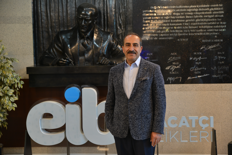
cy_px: 78
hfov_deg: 39.6
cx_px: 116
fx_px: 322
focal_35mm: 50
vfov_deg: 27.0
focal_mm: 50
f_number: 2.8
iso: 640
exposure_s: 1/80
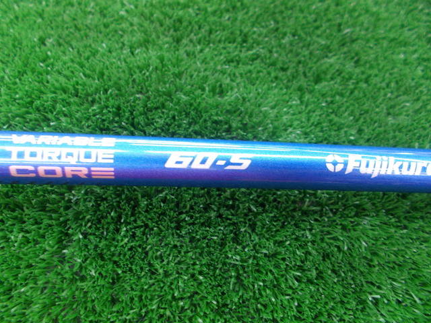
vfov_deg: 53.1
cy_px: 162
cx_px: 216
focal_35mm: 26
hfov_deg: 67.3
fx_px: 324
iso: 200
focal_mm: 4.6
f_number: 3.2
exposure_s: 1/13
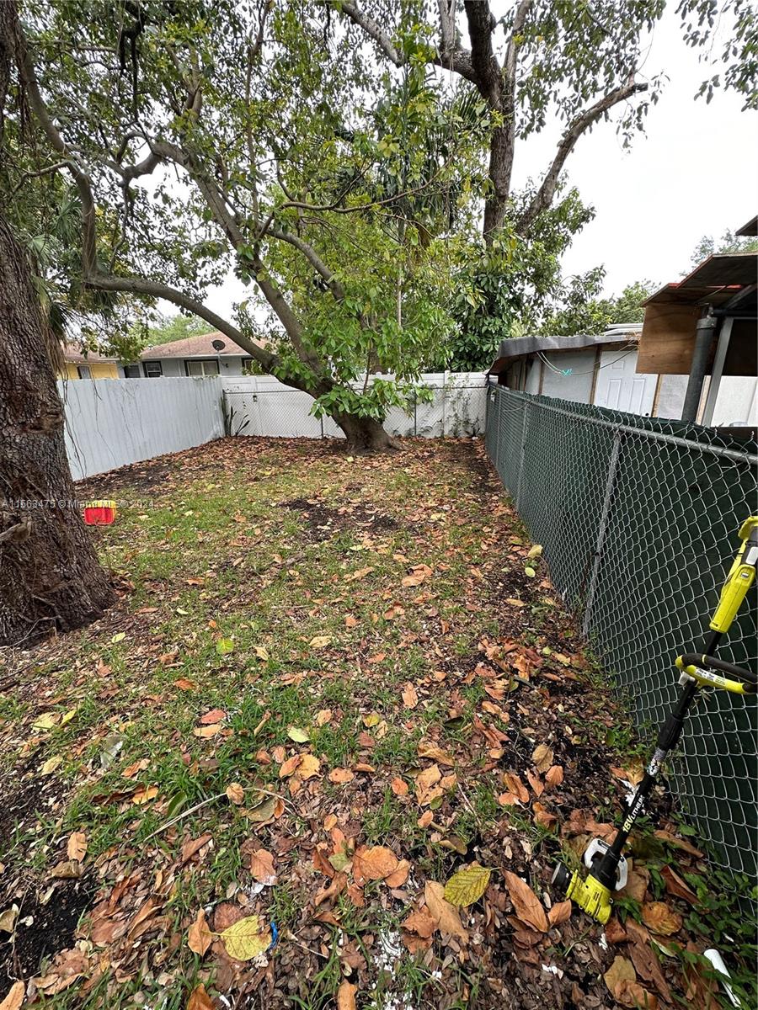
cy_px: 505
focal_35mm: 14
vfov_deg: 102.1
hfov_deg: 85.7
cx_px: 379
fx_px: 409
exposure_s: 1/157
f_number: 2.2
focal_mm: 2.22
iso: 40
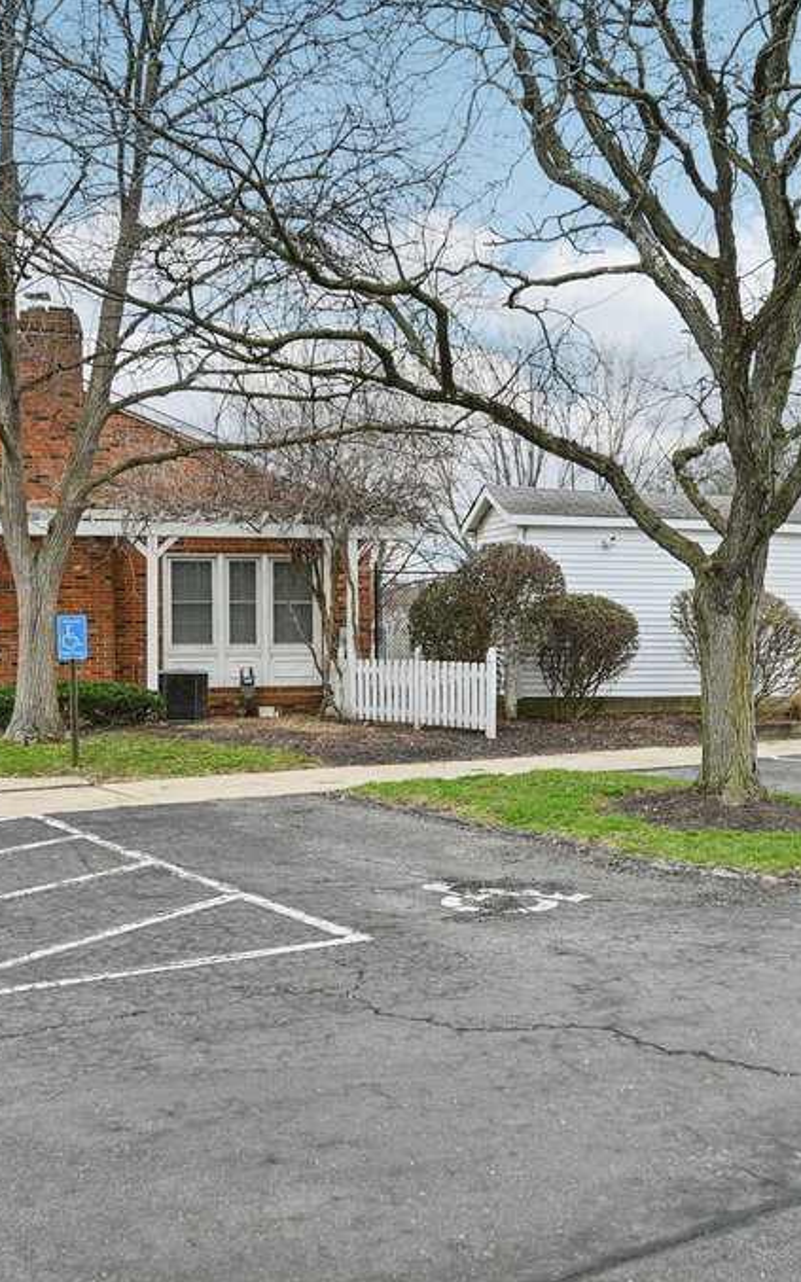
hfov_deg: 34.4
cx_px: 456
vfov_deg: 52.8
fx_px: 1293
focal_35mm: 37
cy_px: 644
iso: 400
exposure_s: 1/125
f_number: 4
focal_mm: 24
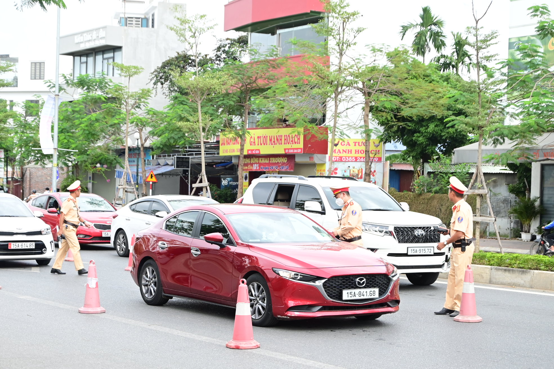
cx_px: 277
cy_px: 184
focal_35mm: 75
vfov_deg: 18.2
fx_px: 1154
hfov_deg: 27.0
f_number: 8
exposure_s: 1/200
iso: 500
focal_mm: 50
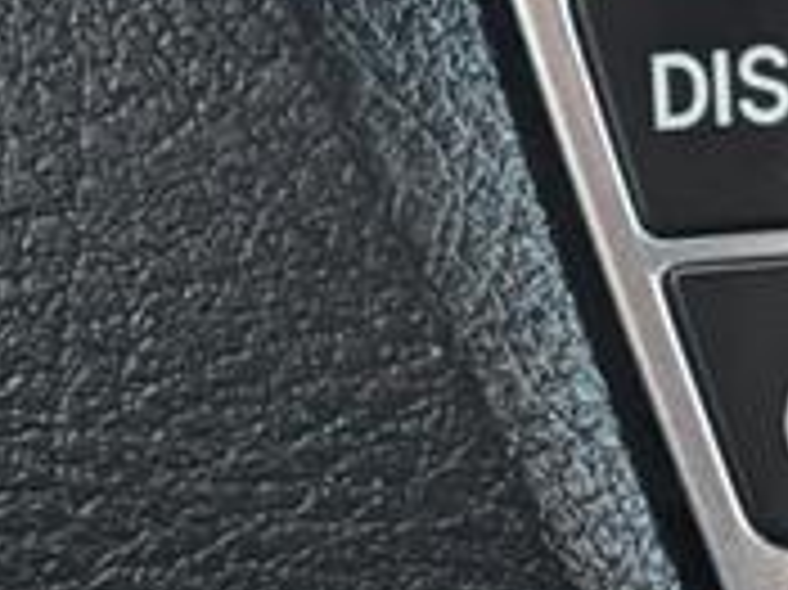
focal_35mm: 179
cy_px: 225
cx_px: 937
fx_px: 4072
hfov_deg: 10.9
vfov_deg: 8.3
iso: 1059
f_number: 1.68
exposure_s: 1/256
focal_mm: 6.9
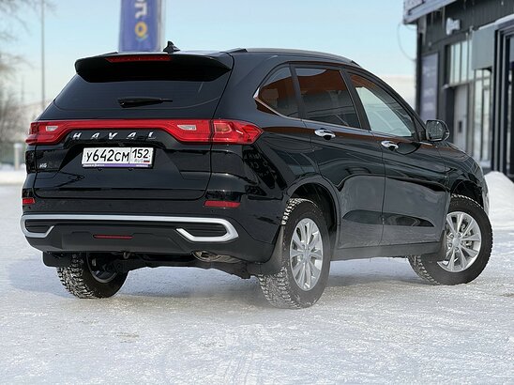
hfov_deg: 16.4
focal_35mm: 120
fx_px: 1780
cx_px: 257
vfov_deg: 12.3
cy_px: 192
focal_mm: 15.66
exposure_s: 1/938
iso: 50
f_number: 2.8
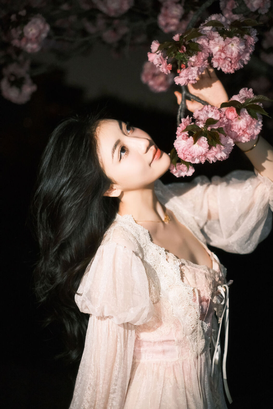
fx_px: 603
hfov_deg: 25.5
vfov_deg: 37.5
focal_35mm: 53
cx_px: 136
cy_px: 204
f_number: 1.4
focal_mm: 35
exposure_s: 1/250
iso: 5000
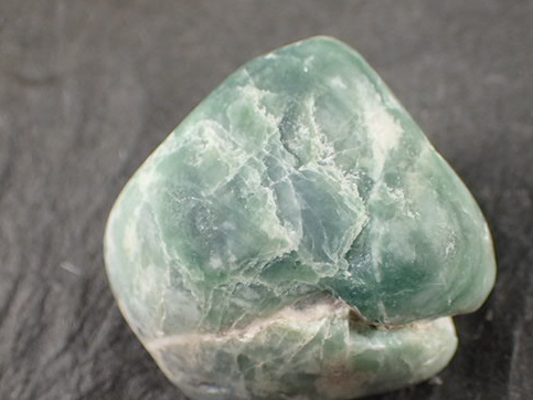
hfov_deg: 33.7
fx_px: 877
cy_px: 255
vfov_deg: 25.6
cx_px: 306
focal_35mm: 57
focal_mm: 7.86
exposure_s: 1/160
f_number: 2.9
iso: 200
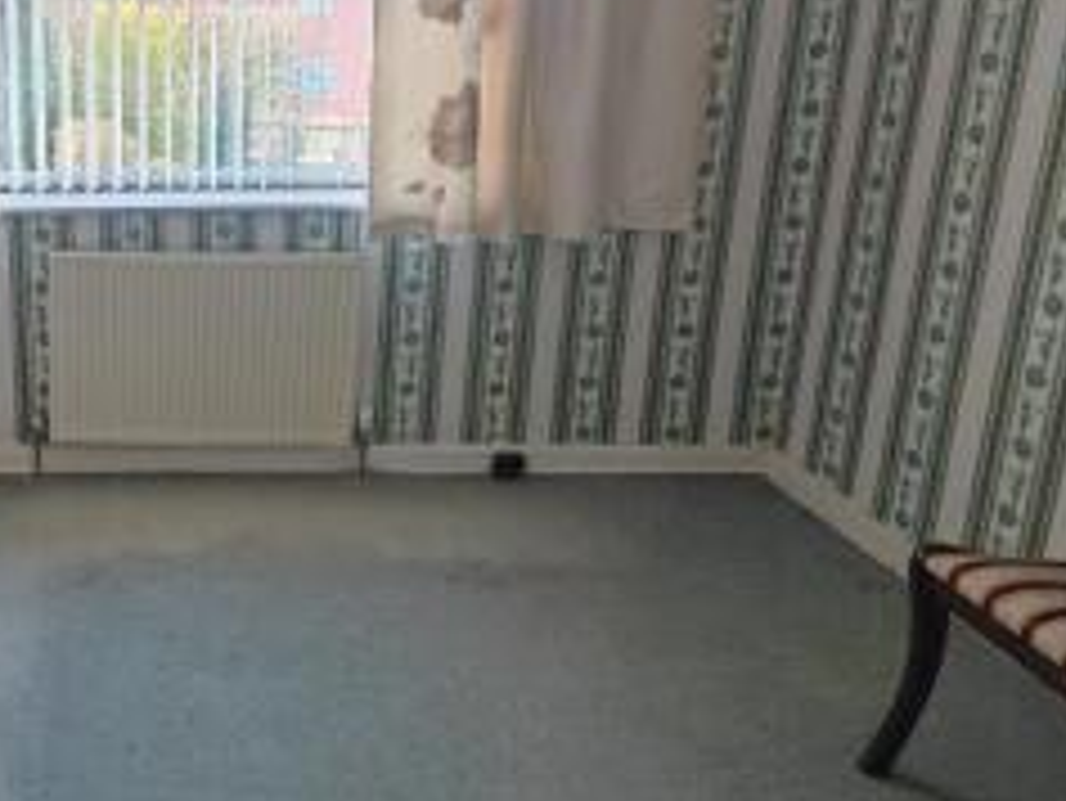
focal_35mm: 32
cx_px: 101
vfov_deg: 42.9
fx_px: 986
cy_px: 209
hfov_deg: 50.2
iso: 250
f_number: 2
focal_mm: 1.82
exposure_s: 1/50
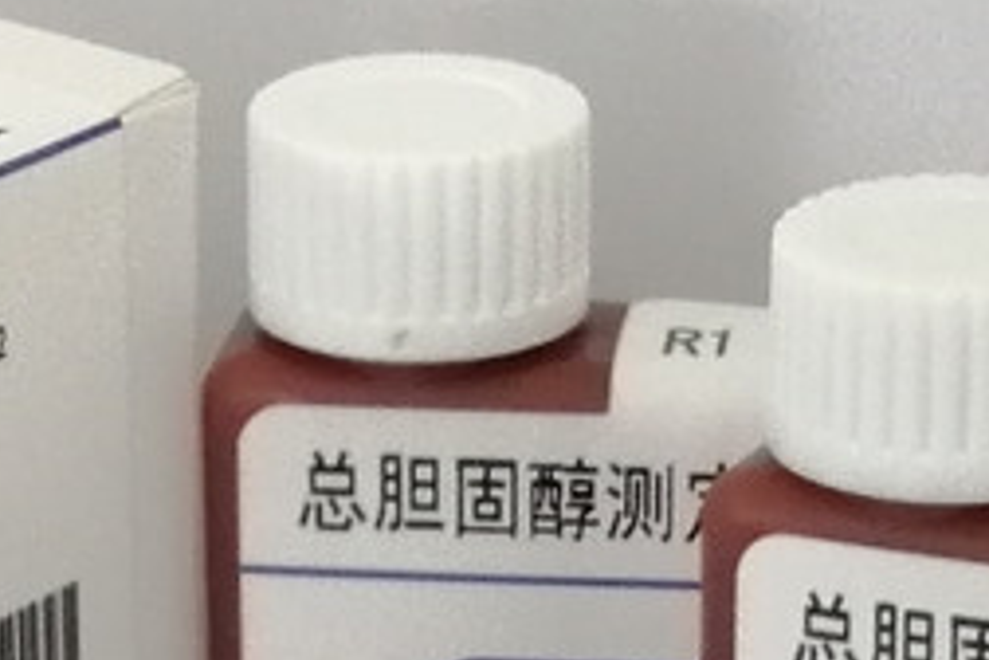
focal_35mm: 235
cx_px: 235
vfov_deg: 5.7
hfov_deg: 8.7
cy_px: 1269
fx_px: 6455
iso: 125
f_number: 1.8
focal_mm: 3.64
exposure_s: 1/30
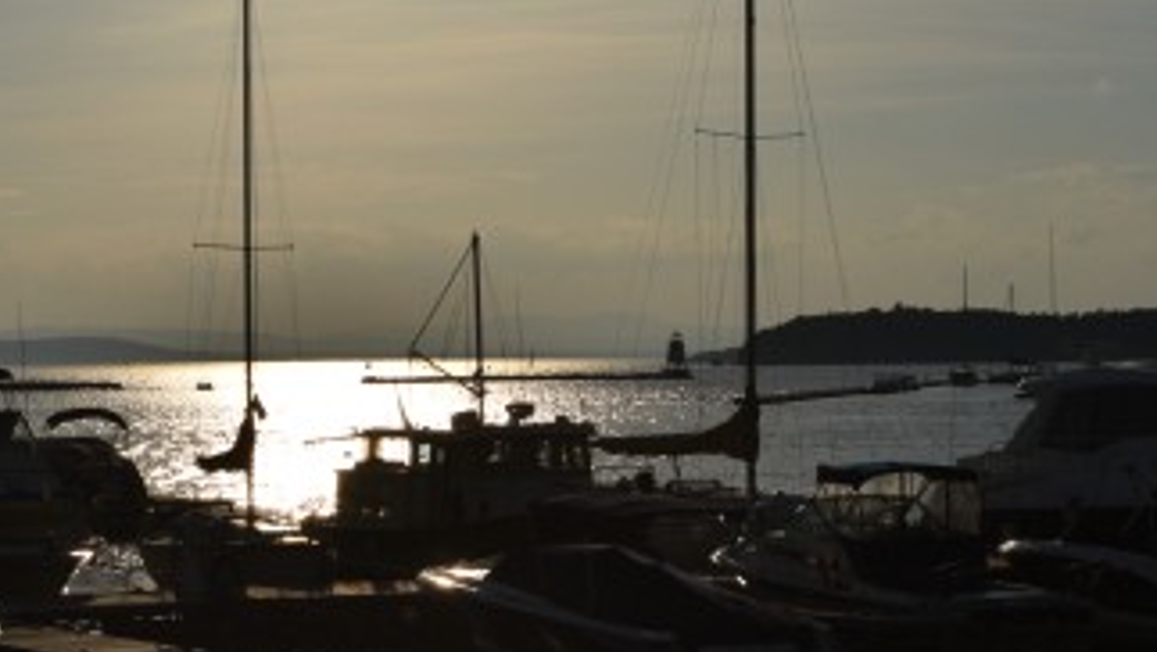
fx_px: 3223
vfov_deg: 11.6
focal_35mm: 105
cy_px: 358
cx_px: 383
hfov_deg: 20.3
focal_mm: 30
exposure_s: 1/4000
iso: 200
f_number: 10
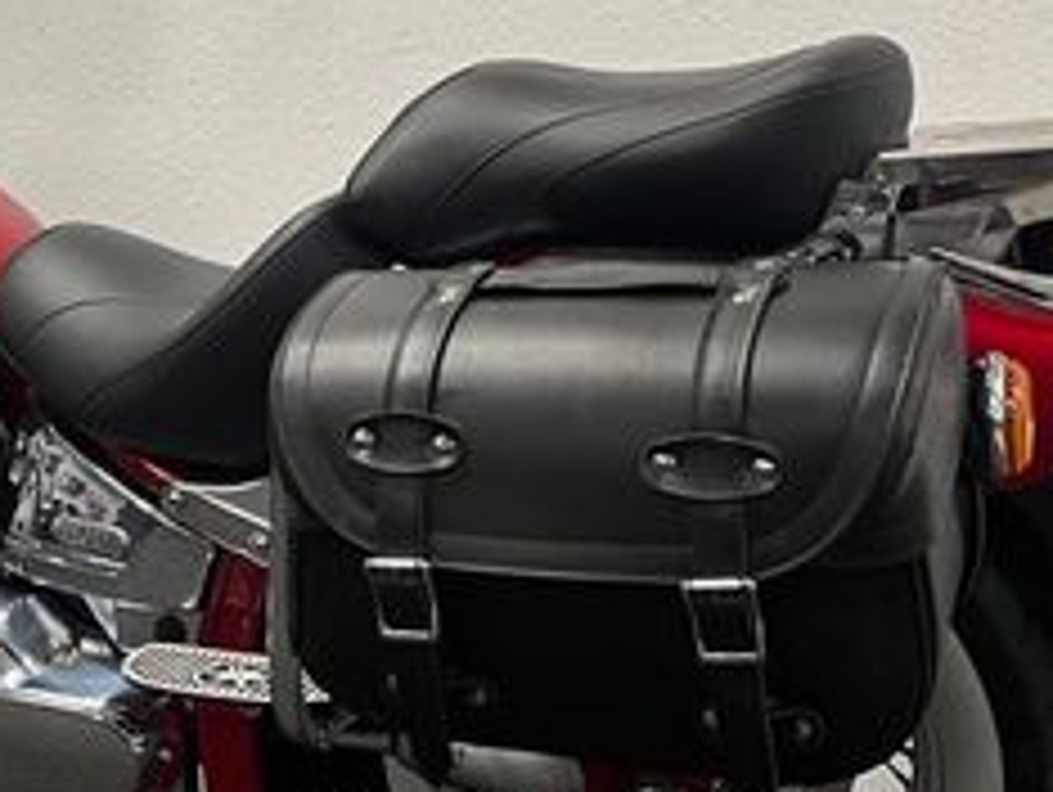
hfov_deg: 26.6
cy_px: 423
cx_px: 153
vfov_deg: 20.8
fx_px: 2162
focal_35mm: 71
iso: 80
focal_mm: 5.1
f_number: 1.6
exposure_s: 1/50
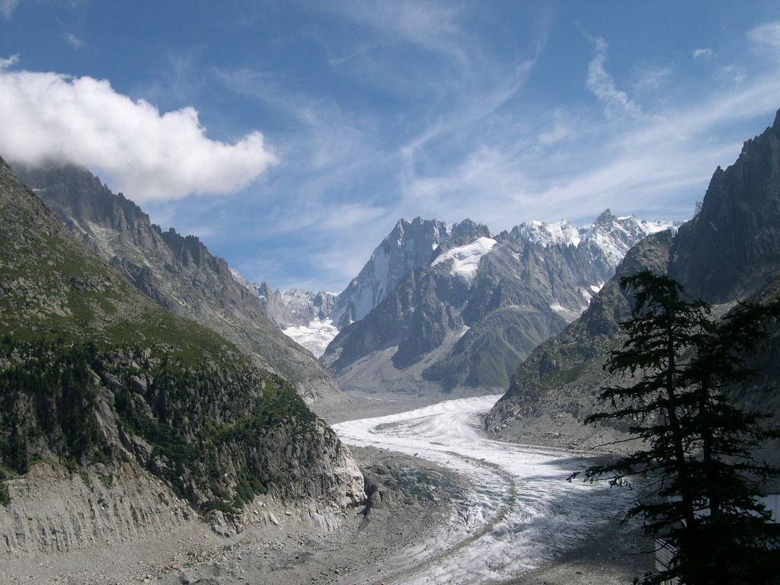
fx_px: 856
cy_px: 292
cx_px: 390
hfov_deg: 49.0
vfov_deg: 37.7
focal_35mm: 38
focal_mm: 8
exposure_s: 1/300
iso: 100
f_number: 7.6
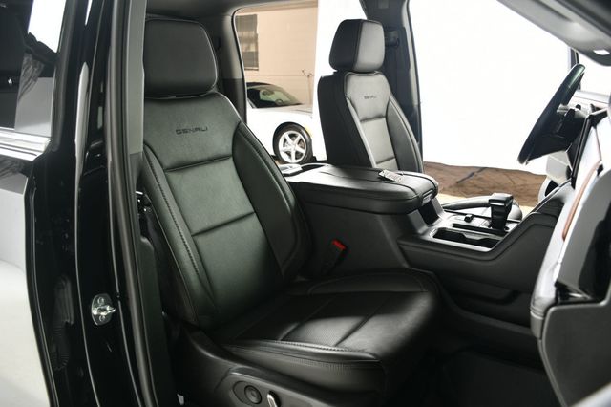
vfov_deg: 43.6
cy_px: 204
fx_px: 509
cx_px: 306
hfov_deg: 62.0
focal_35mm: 30
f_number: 3.5
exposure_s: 1/160
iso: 100
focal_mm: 20
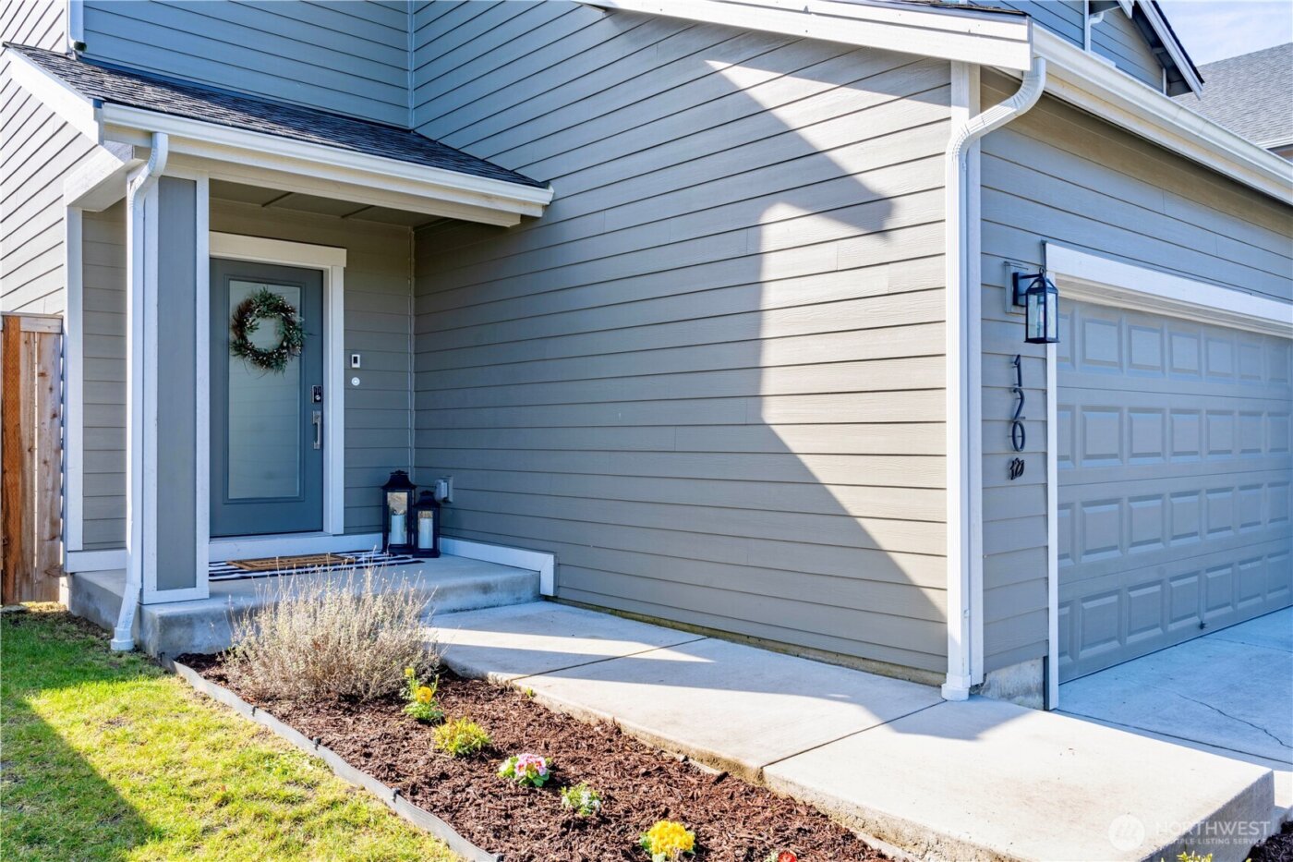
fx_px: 970
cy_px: 431
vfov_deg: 47.9
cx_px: 646
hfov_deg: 67.4
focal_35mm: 27
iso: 100
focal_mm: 27
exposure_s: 1/320
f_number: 11
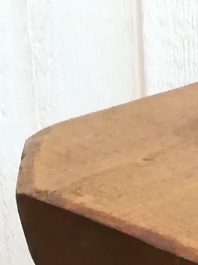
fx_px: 1419
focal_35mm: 186
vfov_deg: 9.8
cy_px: 546
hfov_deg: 7.7
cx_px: 362
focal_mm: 3.83
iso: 320
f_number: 2.2
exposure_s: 1/33.3
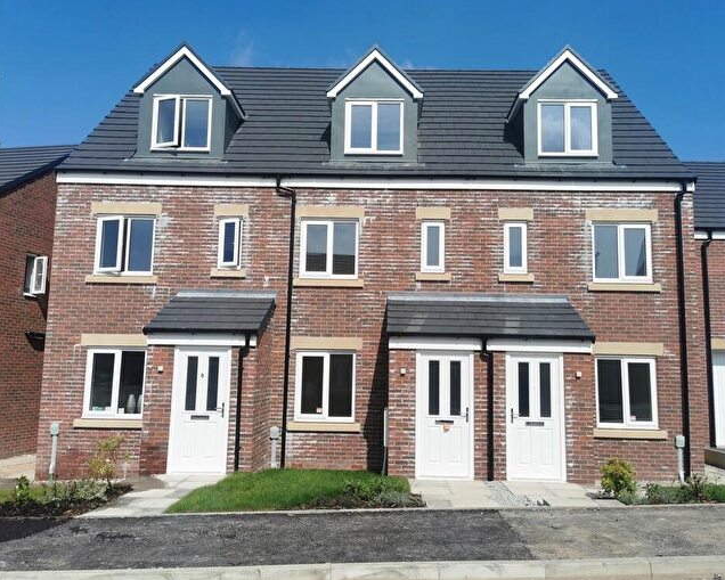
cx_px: 378
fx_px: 622
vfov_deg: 50.0
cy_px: 298
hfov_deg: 60.4
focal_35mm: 29
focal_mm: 5.56
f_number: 1.6
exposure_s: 1/6803
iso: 50
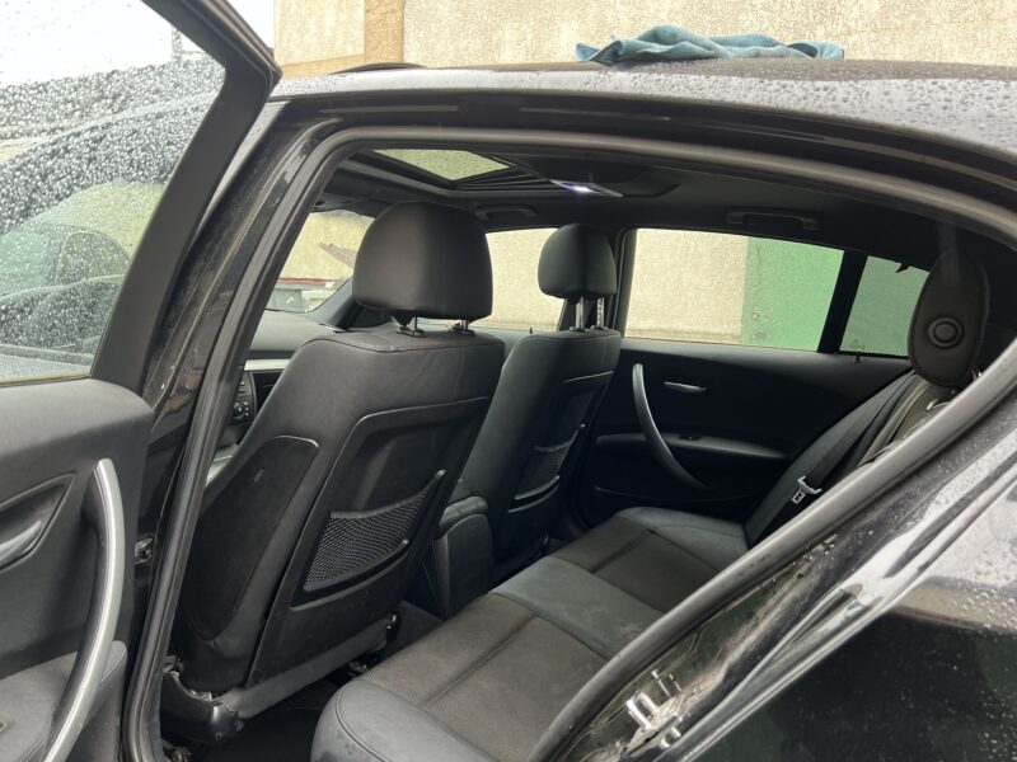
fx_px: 764
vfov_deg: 53.1
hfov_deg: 67.3
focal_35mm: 26
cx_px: 508
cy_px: 381
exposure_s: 1/121
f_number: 1.5
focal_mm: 5.7
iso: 100
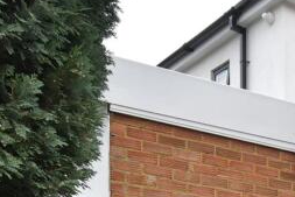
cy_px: 382
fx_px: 697
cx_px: 333
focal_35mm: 85
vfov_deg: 13.9
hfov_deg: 22.4
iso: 250
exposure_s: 1/125
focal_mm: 14
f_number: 8
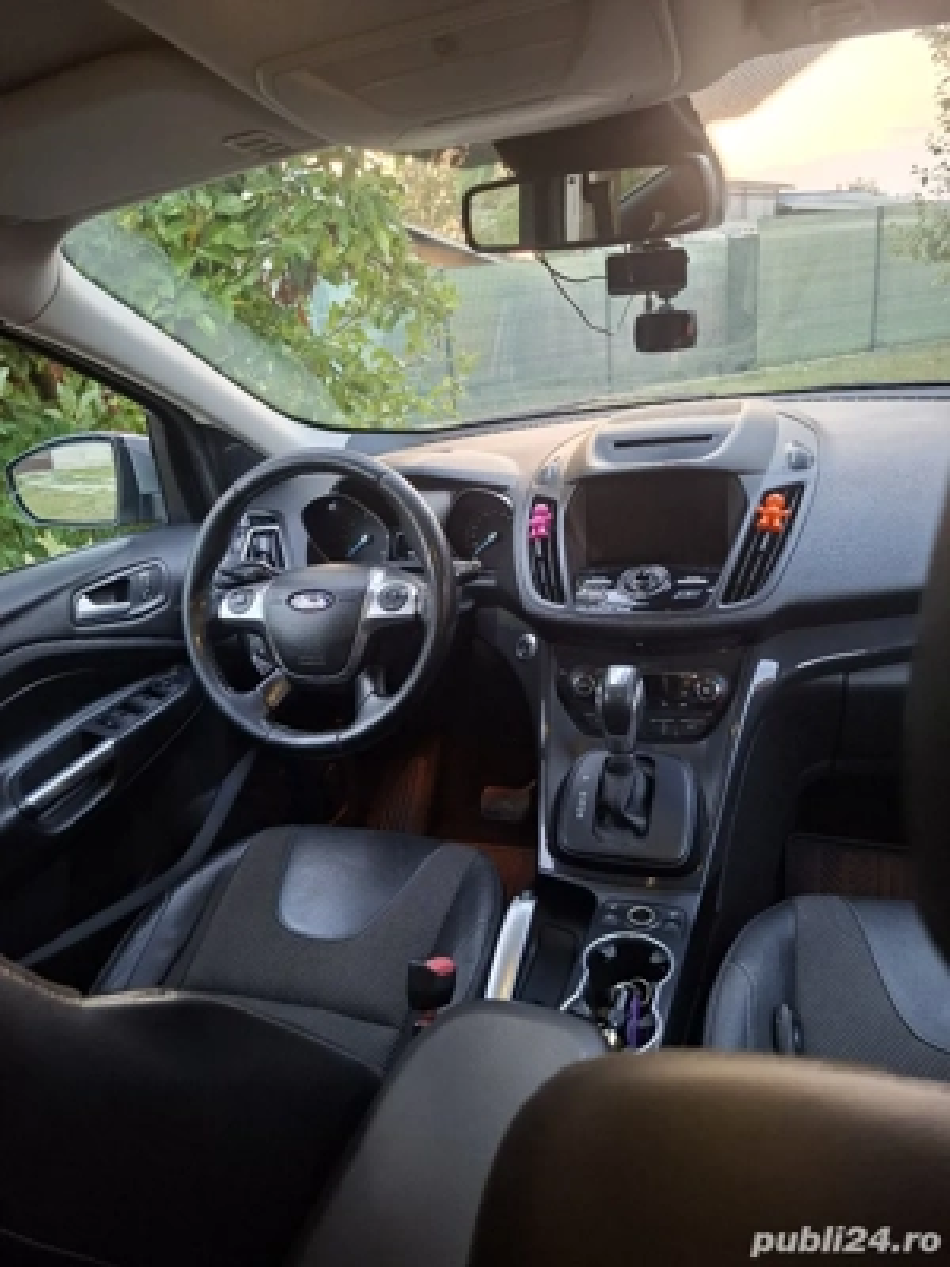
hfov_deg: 58.9
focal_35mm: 23
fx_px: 842
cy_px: 634
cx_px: 475
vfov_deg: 73.9
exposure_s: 1/33
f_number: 1.8
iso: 400
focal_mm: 5.54
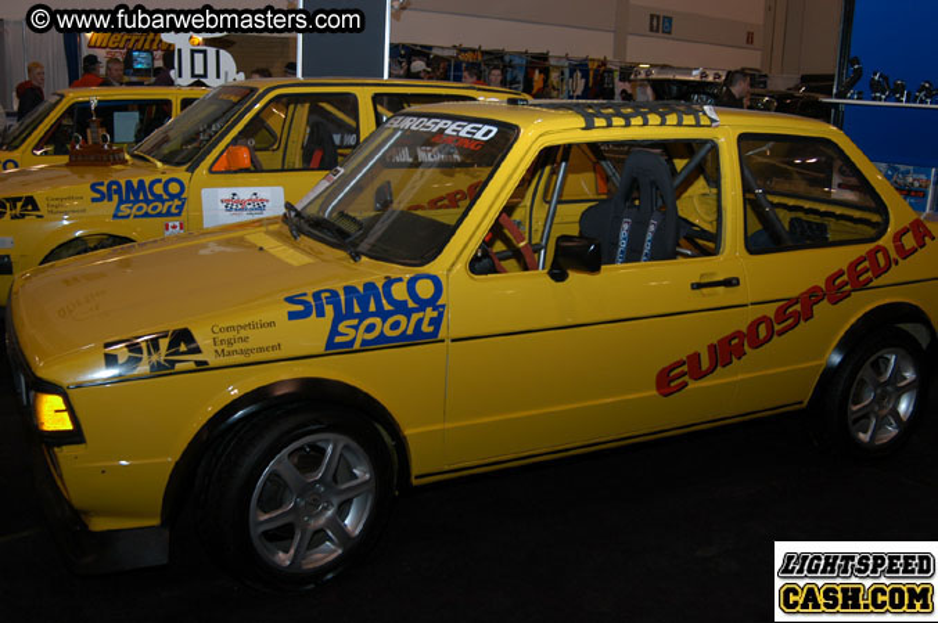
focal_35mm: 36
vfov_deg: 36.8
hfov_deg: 53.2
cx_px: 469
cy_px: 312
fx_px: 937
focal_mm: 24
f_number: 5
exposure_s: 1/60
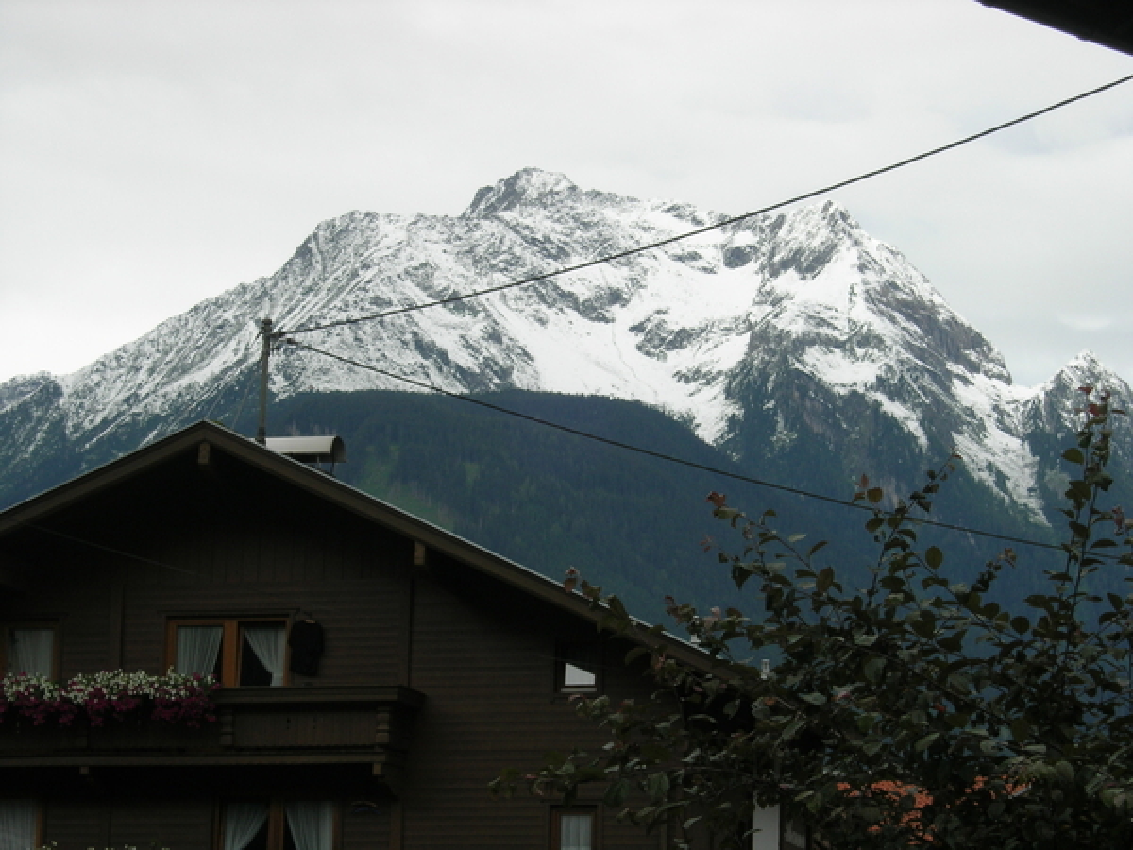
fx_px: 3699
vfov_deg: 13.1
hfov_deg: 17.4
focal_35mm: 113
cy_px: 425
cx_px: 566
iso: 64
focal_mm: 23.4
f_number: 8.2
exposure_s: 1/222
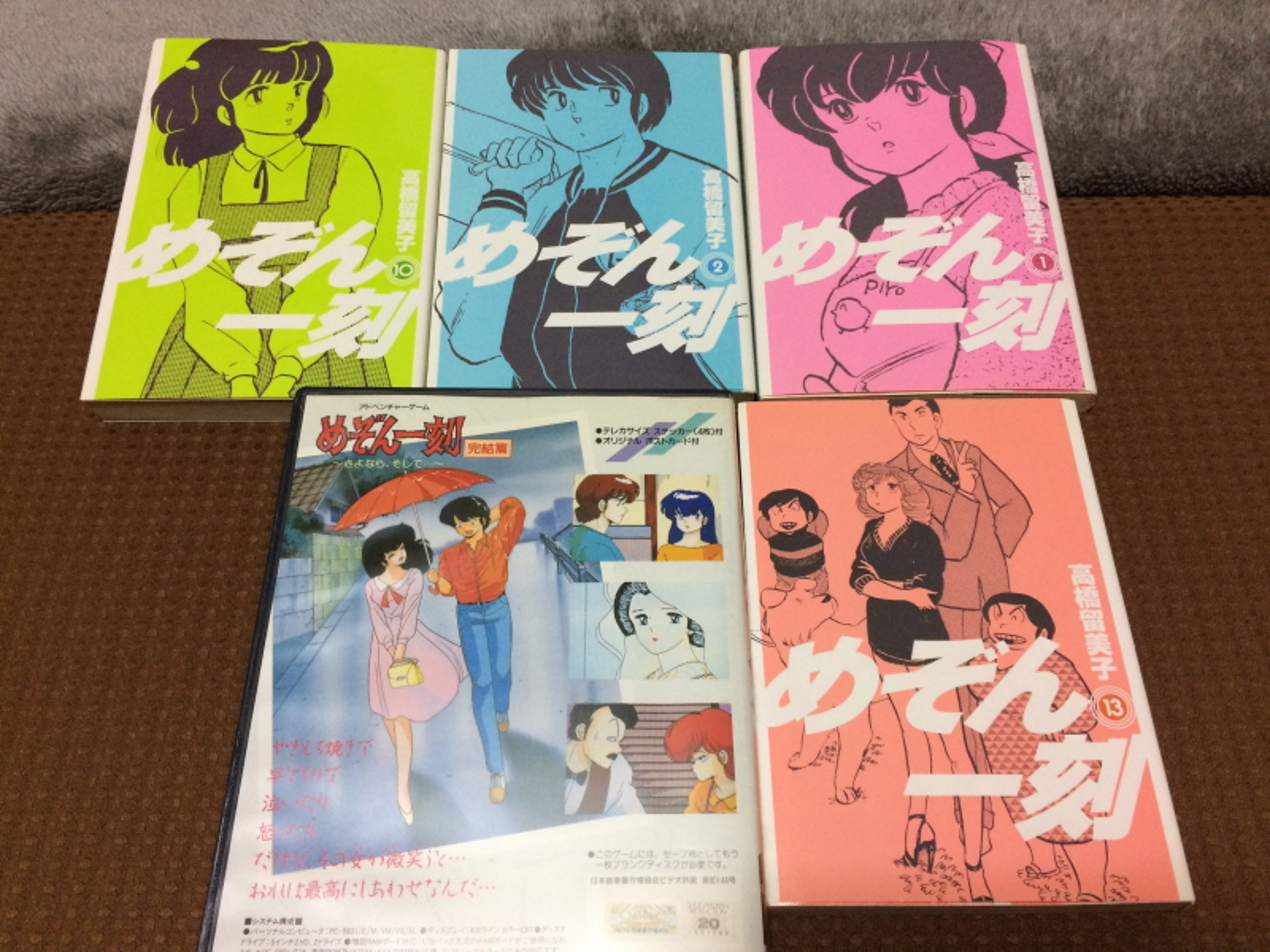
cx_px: 635
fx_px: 1064
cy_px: 476
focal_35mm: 29
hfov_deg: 61.7
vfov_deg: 48.2
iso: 160
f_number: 2.2
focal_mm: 4.15
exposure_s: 1/30
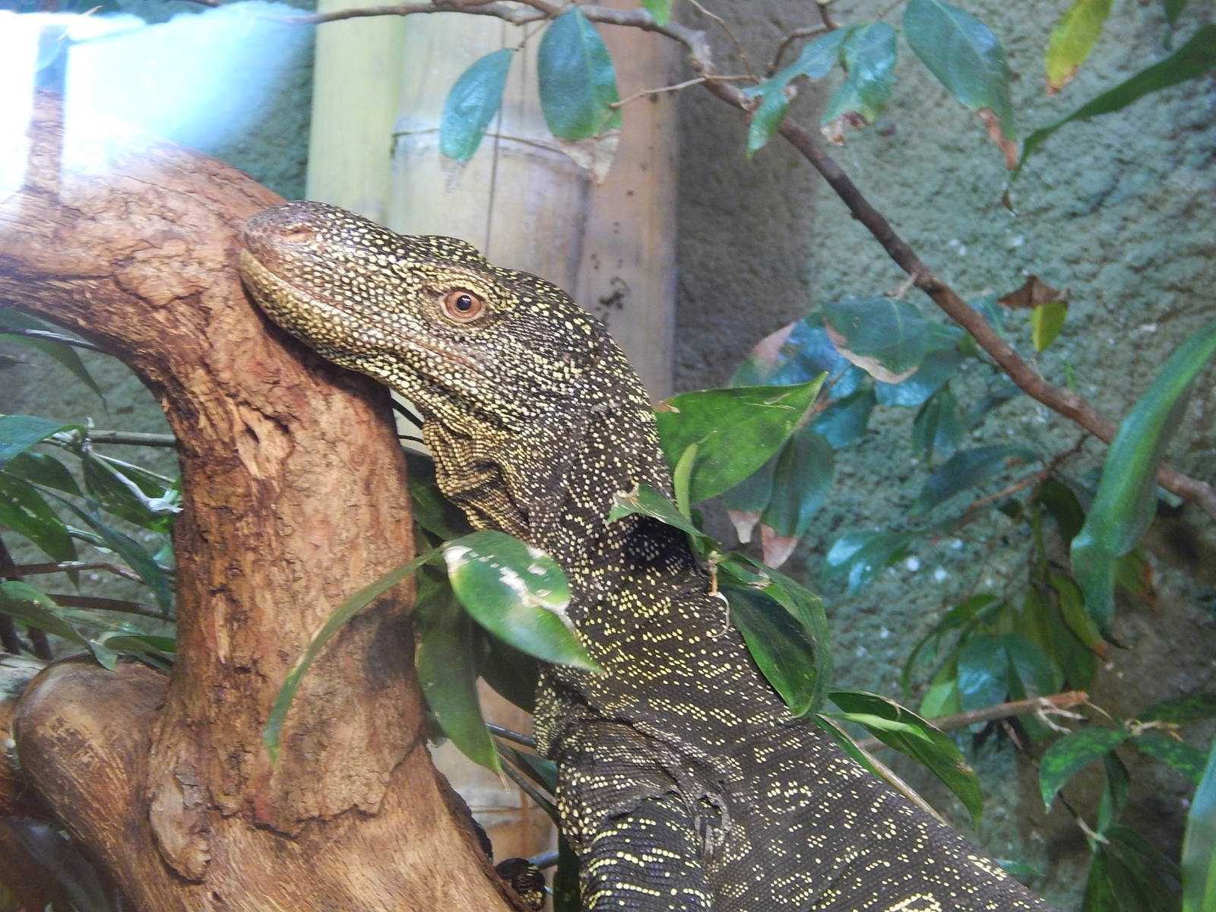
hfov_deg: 20.9
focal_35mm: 94
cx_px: 608
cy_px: 456
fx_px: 3302
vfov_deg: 15.7
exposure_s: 1/20
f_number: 4.4
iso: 400
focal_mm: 16.6
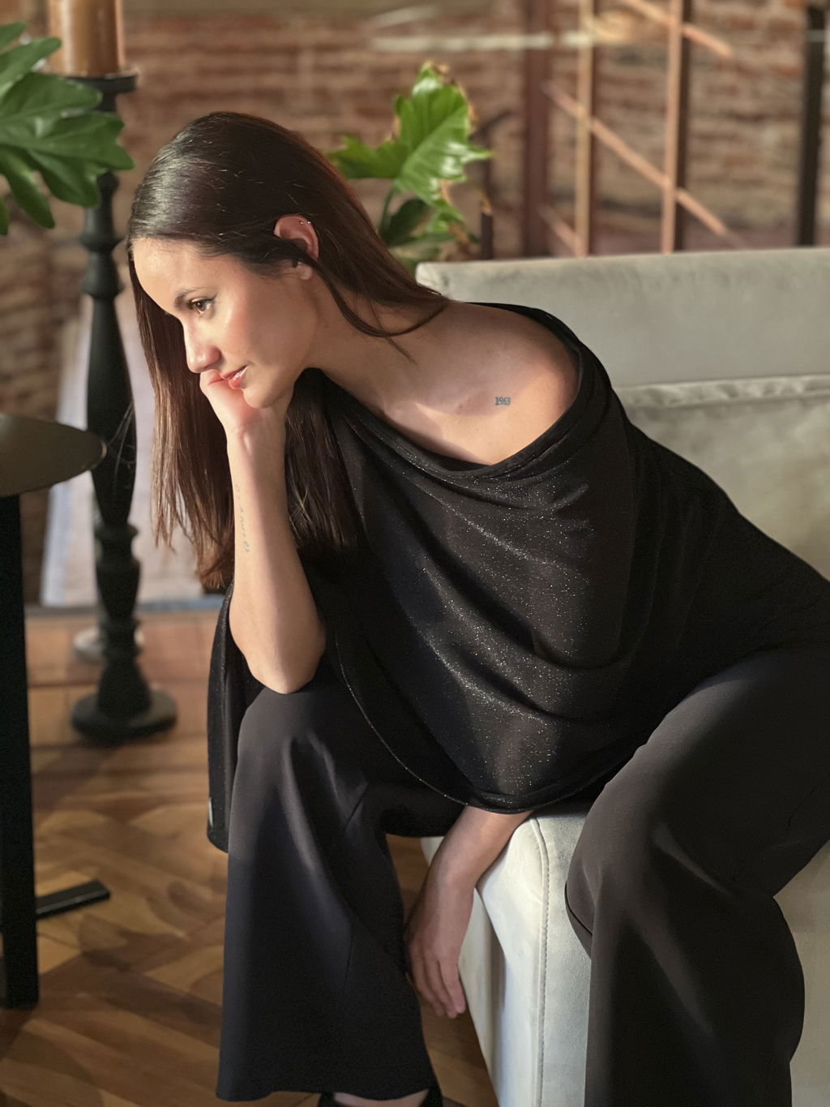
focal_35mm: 77
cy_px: 554
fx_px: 2461
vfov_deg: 25.3
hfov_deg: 19.1
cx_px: 415
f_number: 2.8
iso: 400
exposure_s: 1/36
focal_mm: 9
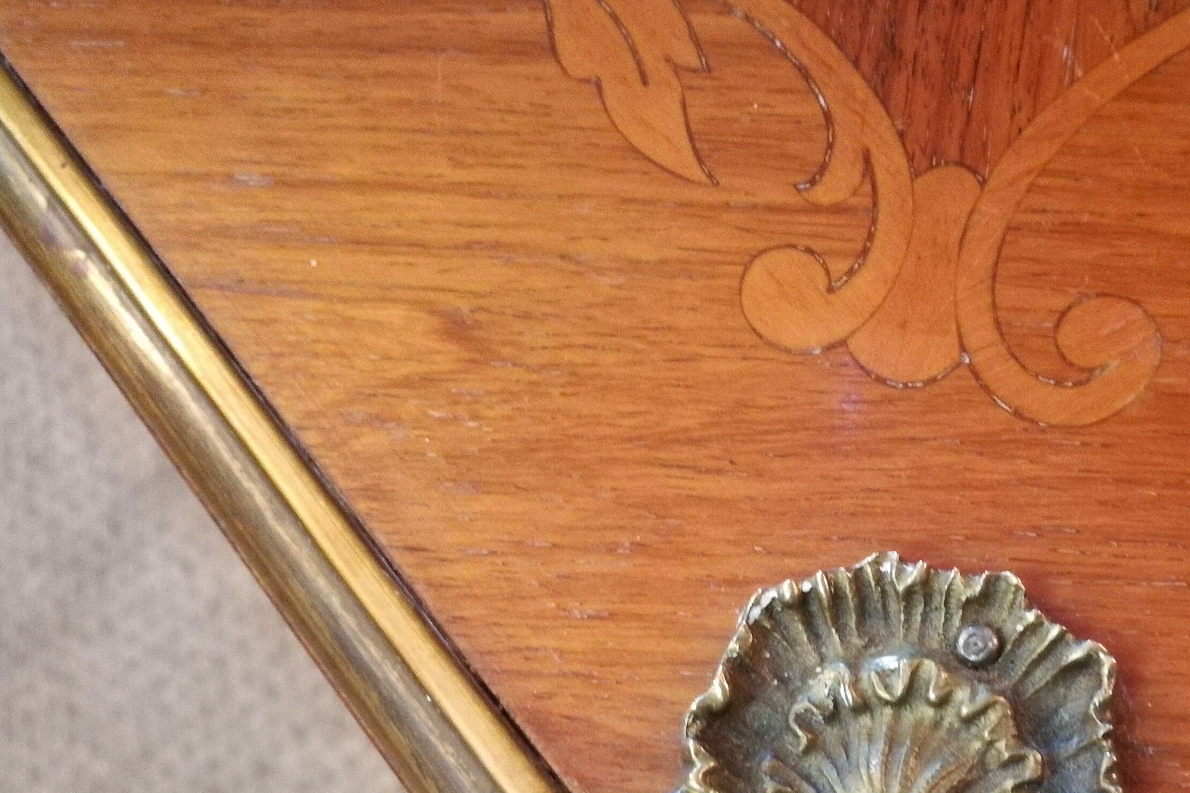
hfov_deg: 41.3
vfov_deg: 28.4
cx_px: 918
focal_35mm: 46
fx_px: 1520
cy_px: 681
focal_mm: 3.83
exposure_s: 1/14.3
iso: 1250
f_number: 2.2
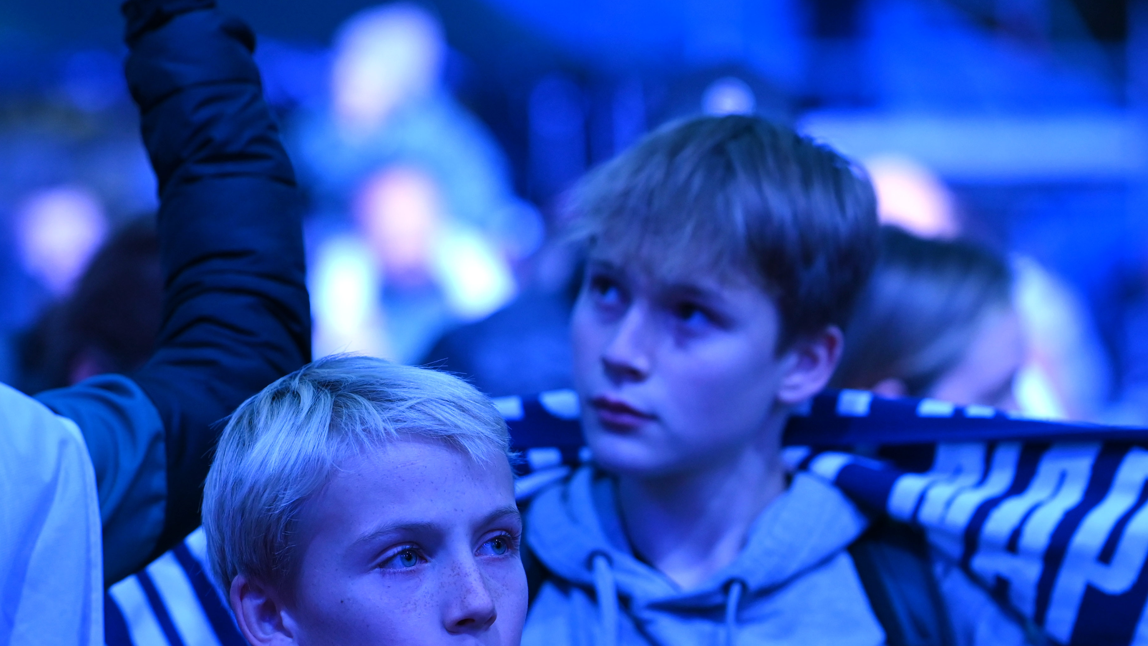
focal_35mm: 217
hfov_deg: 9.9
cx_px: 396
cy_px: 576
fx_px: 6606
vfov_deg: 5.6
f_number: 3.2
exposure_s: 1/125
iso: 2000
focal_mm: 125
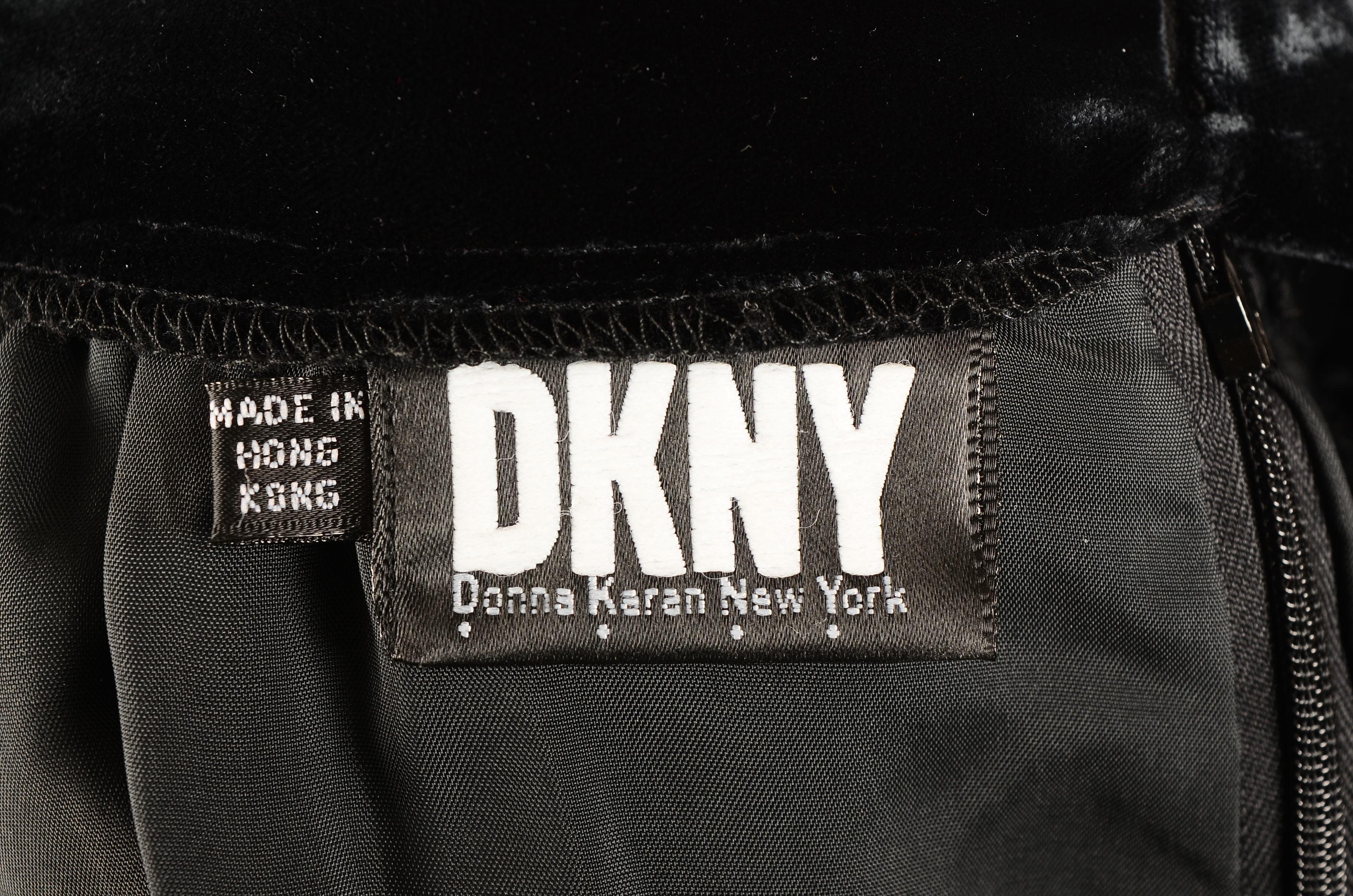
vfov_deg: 19.6
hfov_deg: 29.3
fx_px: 2588
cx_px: 676
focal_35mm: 69
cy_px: 448
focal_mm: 46
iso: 400
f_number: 10
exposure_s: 1/80
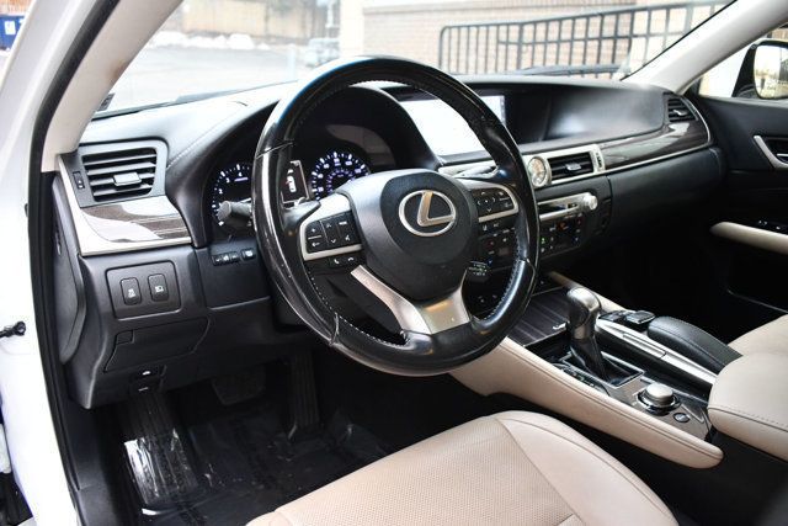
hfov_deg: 61.9
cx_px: 394
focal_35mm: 30
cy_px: 263
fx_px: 657
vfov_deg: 43.6
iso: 2200
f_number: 3.5
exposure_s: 1/125
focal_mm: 20
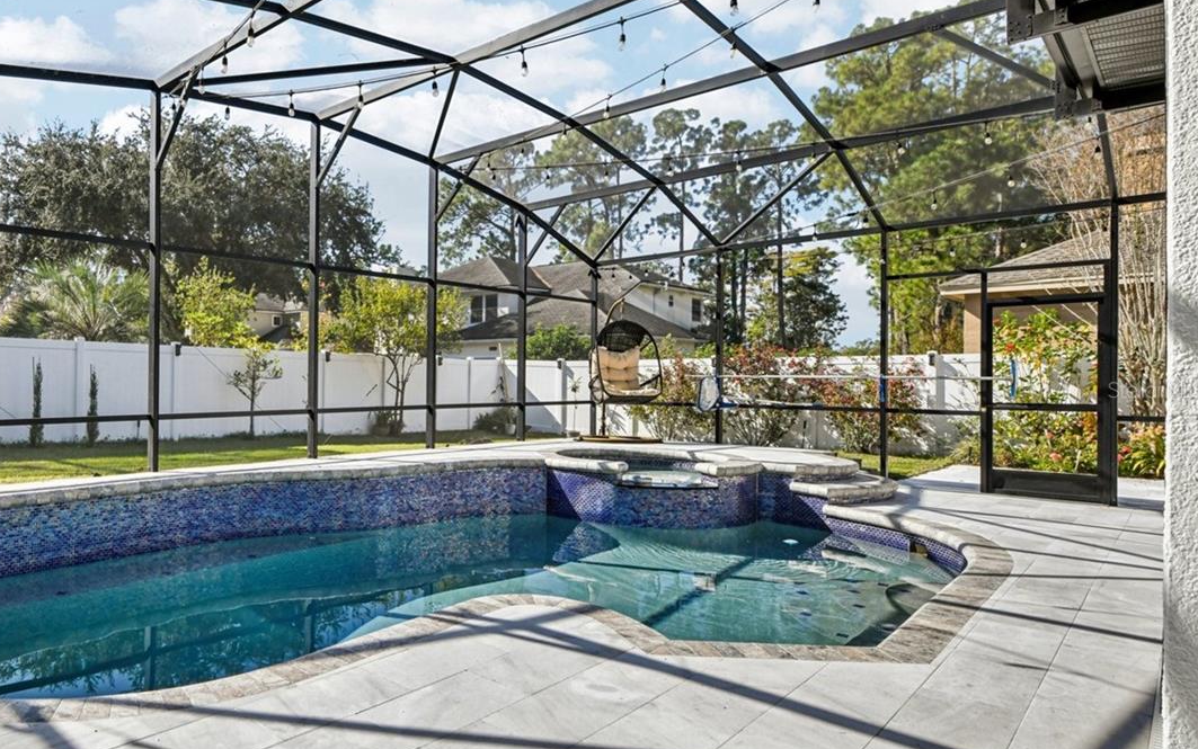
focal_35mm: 23
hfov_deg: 72.1
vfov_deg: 53.0
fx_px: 751
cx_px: 307
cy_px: 390
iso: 400
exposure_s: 1/400
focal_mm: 15
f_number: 8
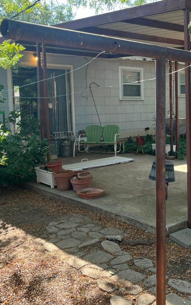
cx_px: 135
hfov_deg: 28.9
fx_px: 367
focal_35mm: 44
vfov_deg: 45.2
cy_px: 136
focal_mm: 5.1
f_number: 1.6
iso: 50
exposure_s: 1/352
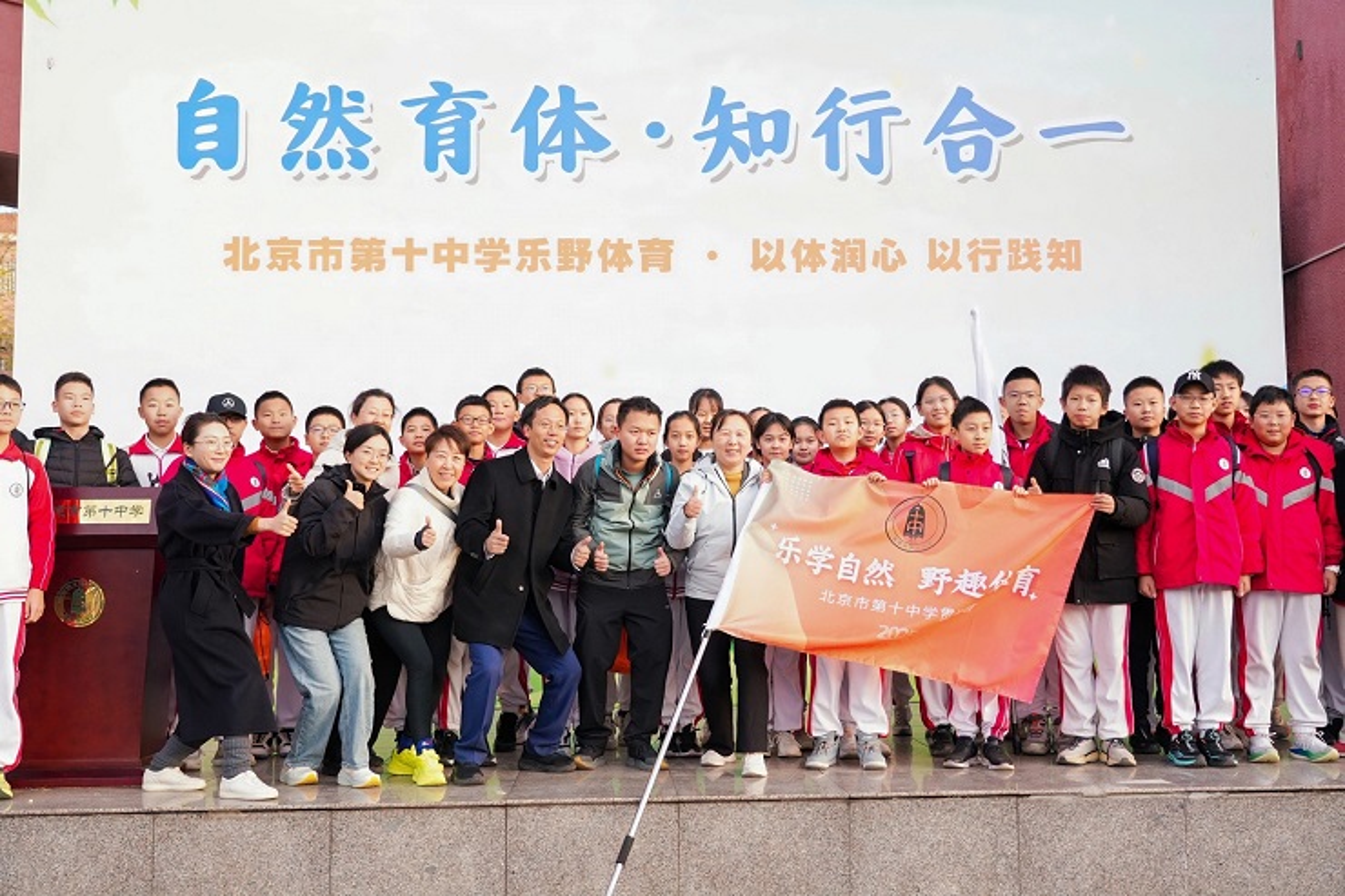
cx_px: 672
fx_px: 1457
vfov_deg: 34.2
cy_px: 448
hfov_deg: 49.6
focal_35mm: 39
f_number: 4
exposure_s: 1/320
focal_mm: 39
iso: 640
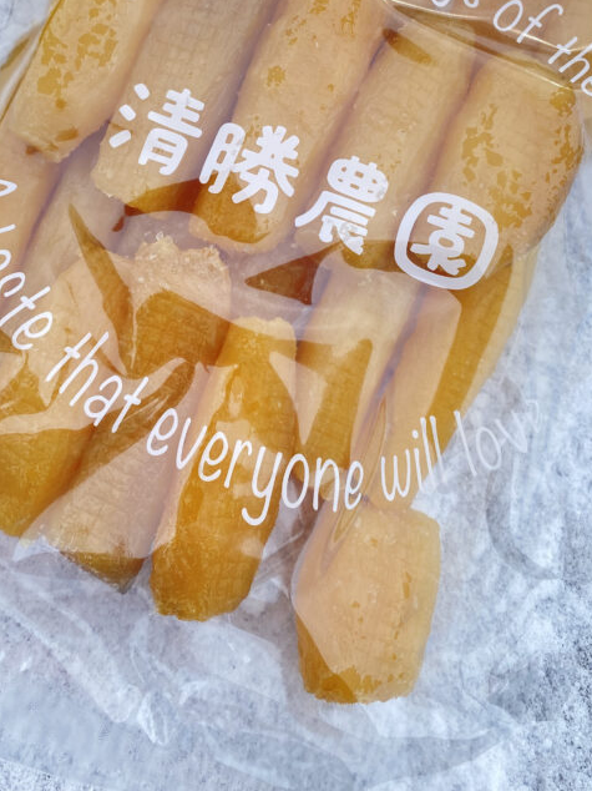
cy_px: 153
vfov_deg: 42.7
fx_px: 958
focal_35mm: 42
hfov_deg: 34.3
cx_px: 268
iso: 32
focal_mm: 4.25
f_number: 1.8
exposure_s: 1/465
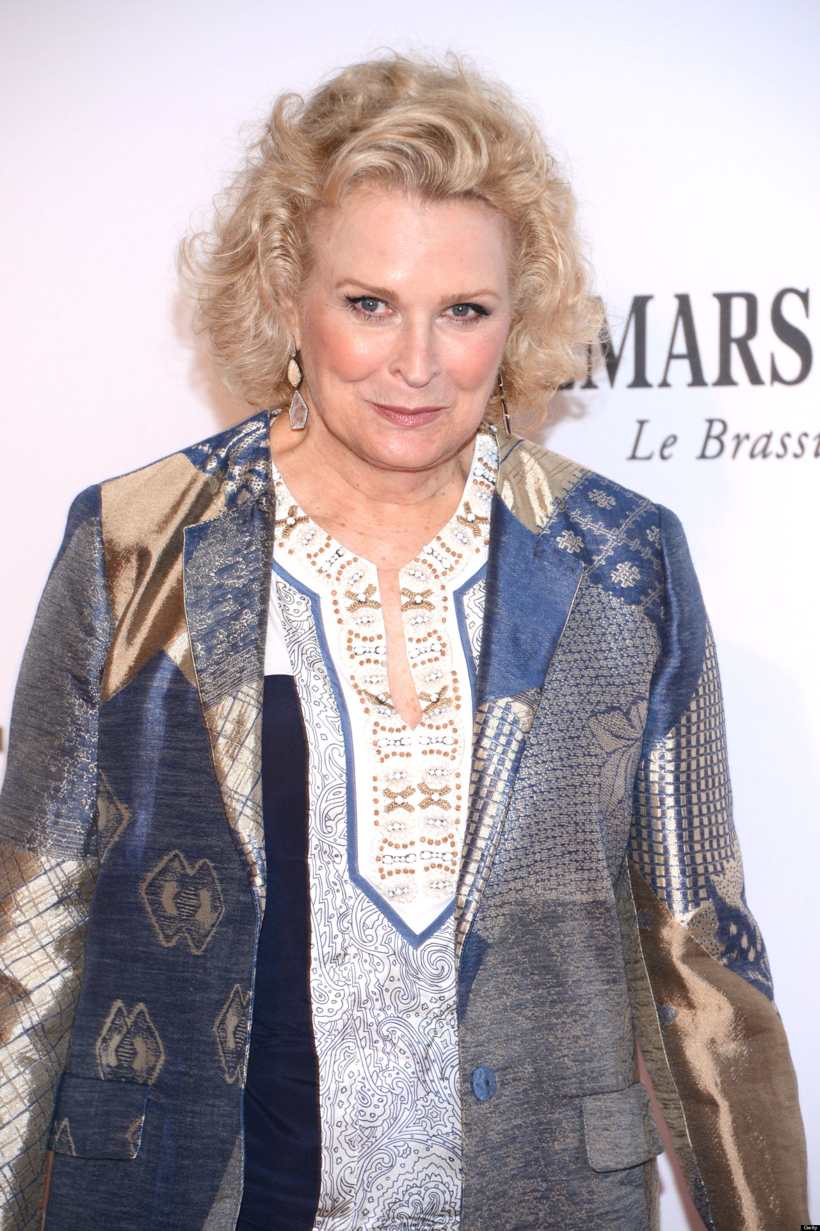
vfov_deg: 12.1
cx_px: 410
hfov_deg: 8.1
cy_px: 616
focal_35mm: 170
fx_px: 5813
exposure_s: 1/200
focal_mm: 170
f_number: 7.1
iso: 1000
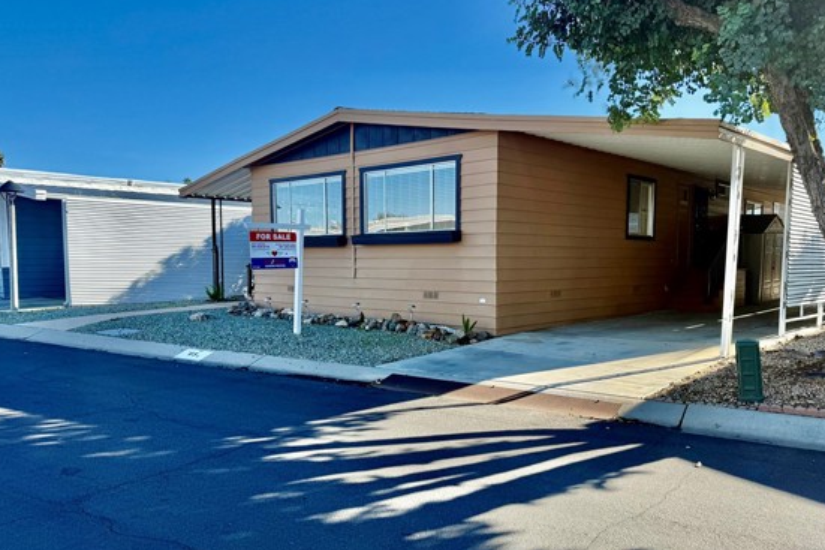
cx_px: 431
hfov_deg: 63.6
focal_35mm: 29
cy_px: 307
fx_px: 664
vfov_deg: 44.9
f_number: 1.78
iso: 80
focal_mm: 6.76
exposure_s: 1/1901
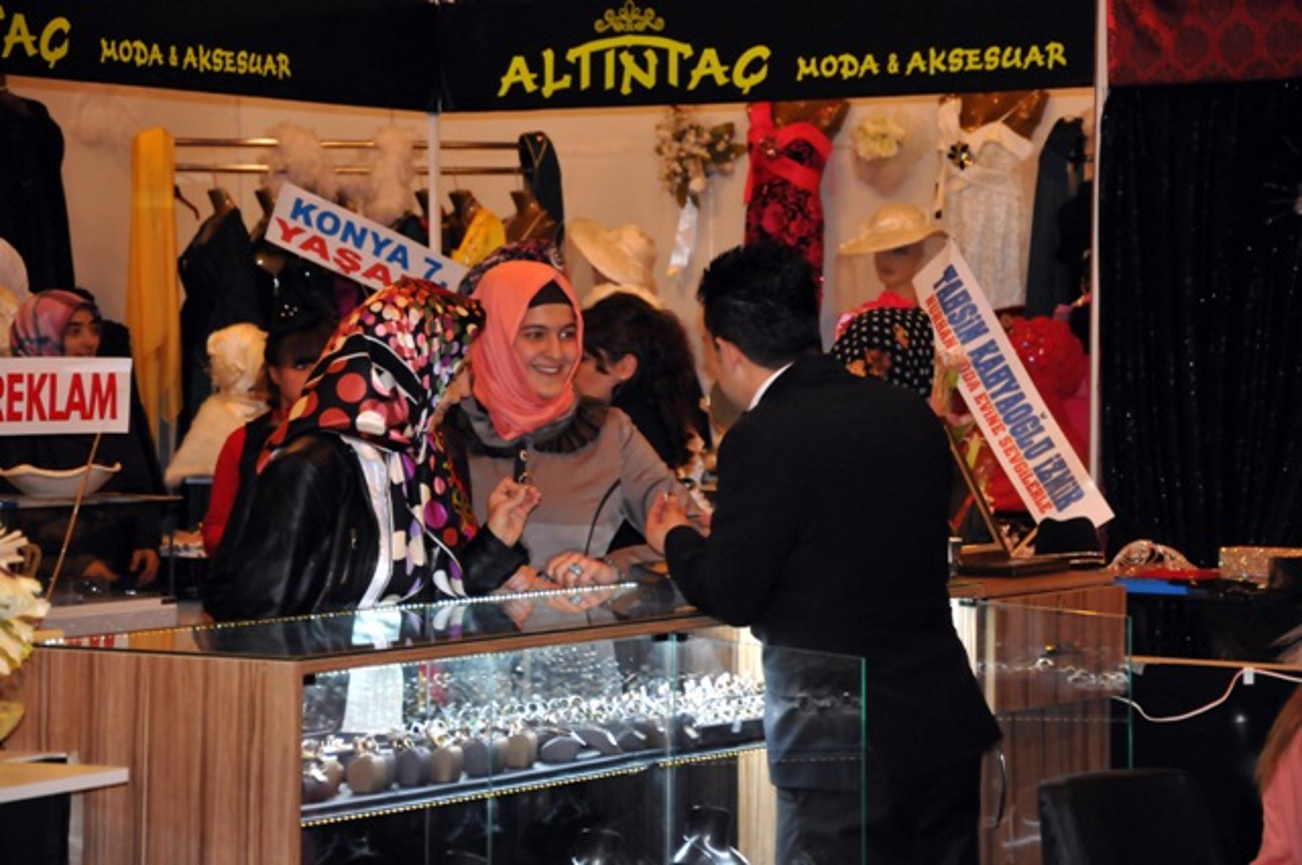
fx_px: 4605
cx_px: 651
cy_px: 432
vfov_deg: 10.7
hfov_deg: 16.1
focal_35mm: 128
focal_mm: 85
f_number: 5.6
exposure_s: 1/60
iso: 2000
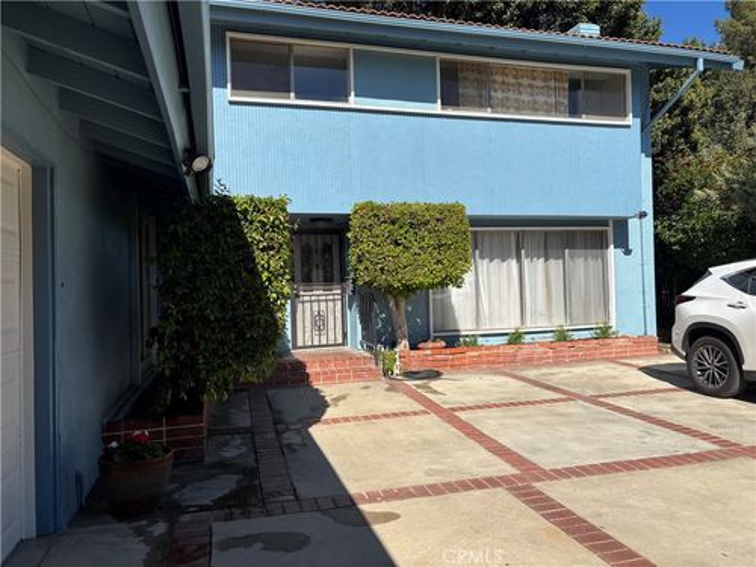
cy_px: 284
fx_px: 568
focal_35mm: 26
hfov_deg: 67.3
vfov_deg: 53.1
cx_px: 378
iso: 50
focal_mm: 5.96
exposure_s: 1/3650
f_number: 1.6
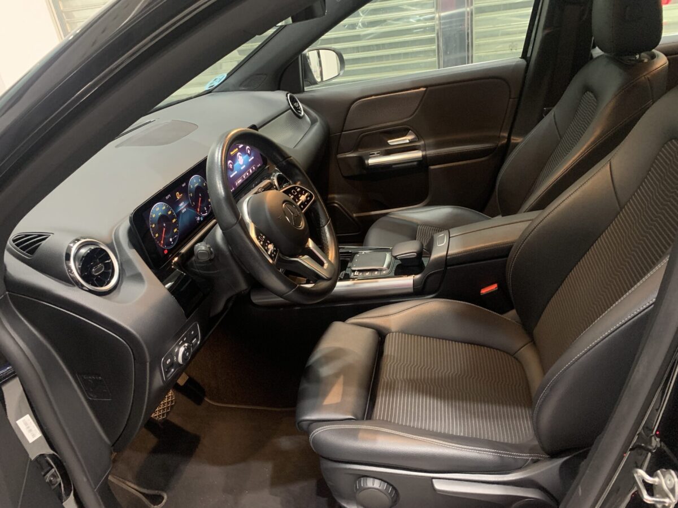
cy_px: 254
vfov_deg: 53.1
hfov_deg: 67.3
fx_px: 509
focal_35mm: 26
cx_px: 339
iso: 640
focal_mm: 4.25
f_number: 1.8
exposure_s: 1/25
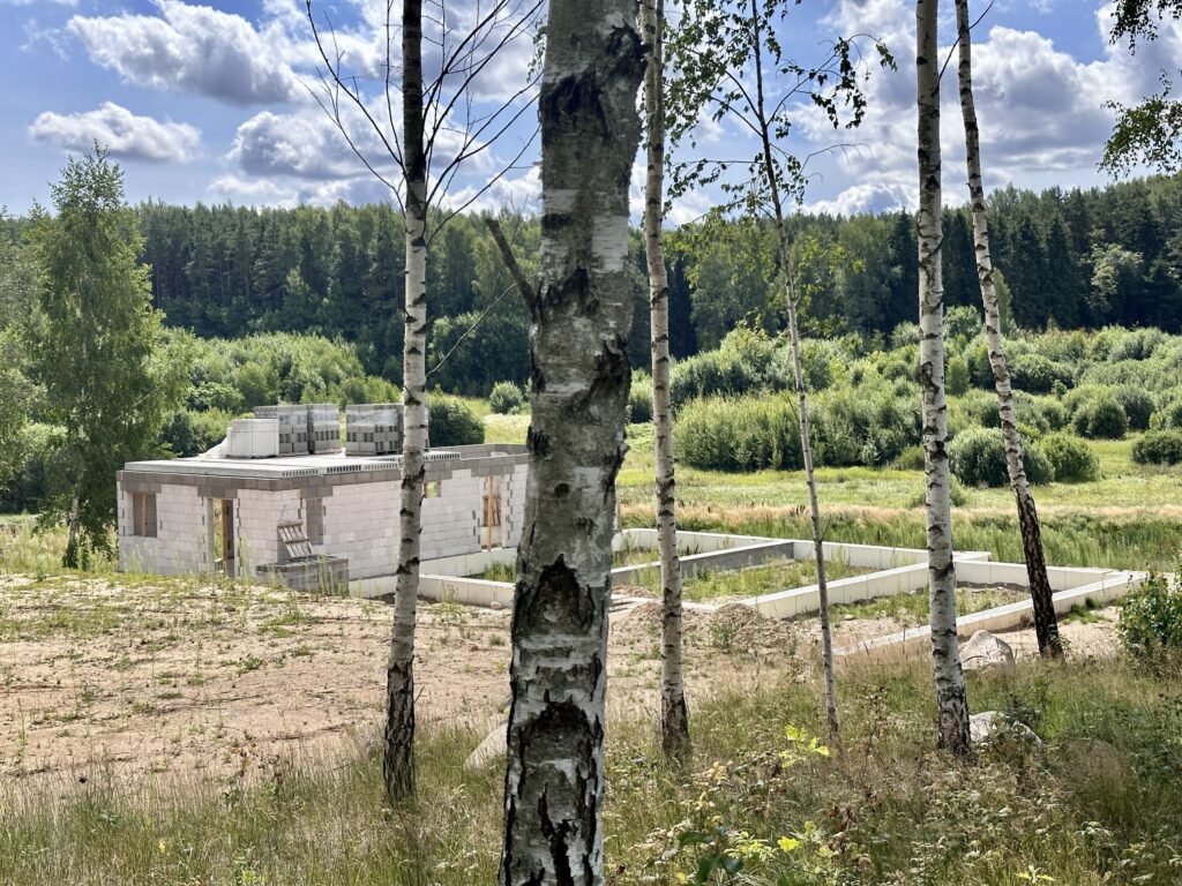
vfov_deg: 30.3
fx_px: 1639
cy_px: 443
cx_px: 591
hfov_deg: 39.7
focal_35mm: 48
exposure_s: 1/3472
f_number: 1.78
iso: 64
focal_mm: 6.86
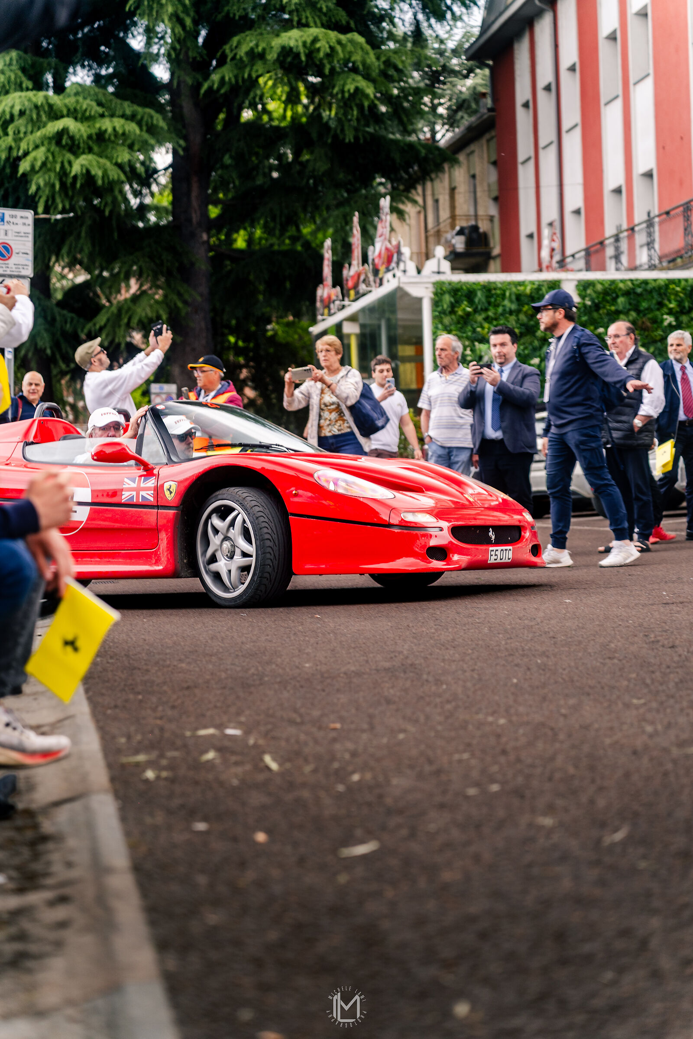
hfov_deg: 18.2
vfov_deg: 27.0
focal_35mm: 75
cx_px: 346
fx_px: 2165
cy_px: 520
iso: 250
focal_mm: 75
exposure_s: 1/100
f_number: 2.8
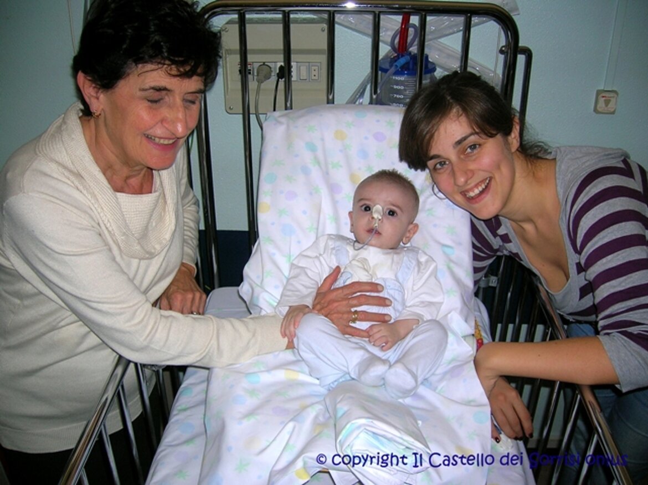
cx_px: 324
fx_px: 636
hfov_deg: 54.0
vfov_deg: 41.7
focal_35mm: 34
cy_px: 242
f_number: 2.9
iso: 50
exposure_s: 1/60.1
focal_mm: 5.7
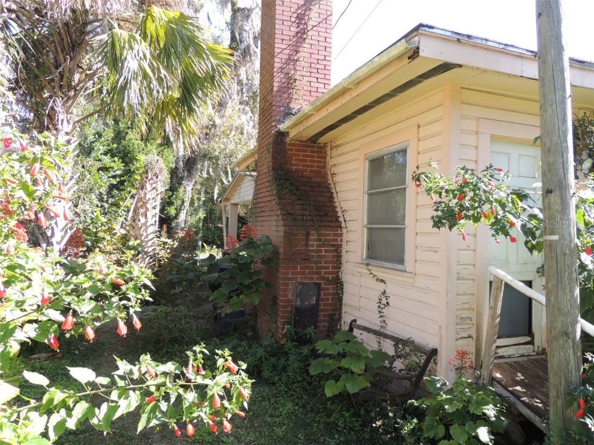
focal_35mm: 24
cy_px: 222
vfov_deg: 56.8
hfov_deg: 71.6
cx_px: 297
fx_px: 412
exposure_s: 1/160
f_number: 3
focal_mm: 4.3
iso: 100
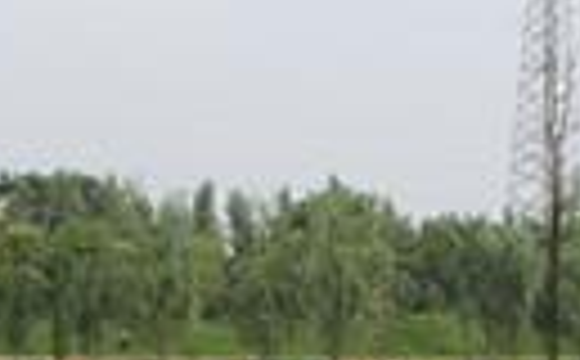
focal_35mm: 119
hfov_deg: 17.6
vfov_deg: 10.7
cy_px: 459
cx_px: 346
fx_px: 1877
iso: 100
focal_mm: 20
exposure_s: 1/100
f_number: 10
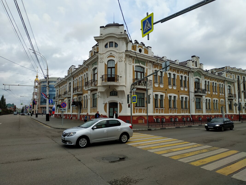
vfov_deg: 56.8
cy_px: 92
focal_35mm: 24
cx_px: 123
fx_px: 171
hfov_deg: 71.6
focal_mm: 3.94
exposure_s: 1/2250
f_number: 1.9
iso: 100
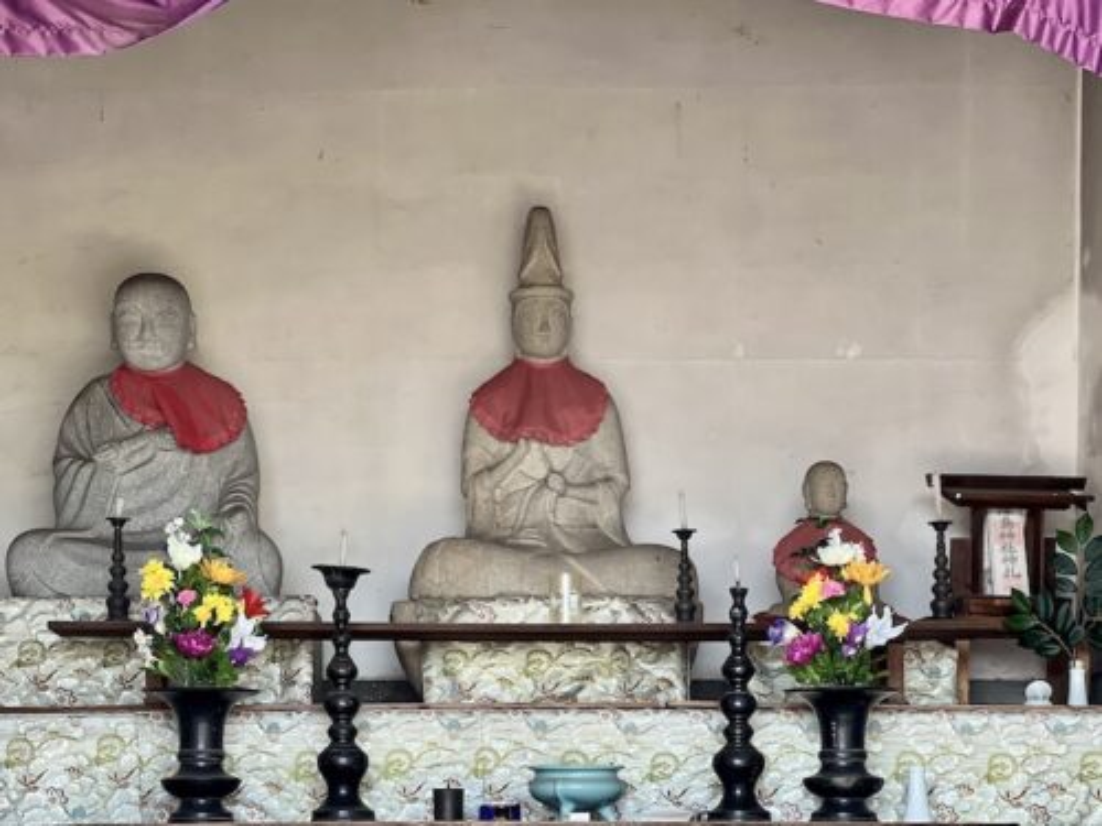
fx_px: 2451
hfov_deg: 25.3
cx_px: 551
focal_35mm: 77
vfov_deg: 19.1
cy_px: 413
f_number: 2.8
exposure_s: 1/121
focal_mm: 9
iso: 160
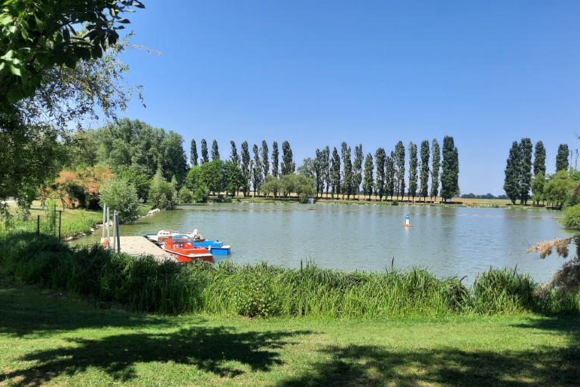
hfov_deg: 67.4
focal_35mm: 27
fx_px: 435
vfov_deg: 47.9
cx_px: 298
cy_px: 209
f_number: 2
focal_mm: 4.6
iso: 32
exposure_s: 1/982
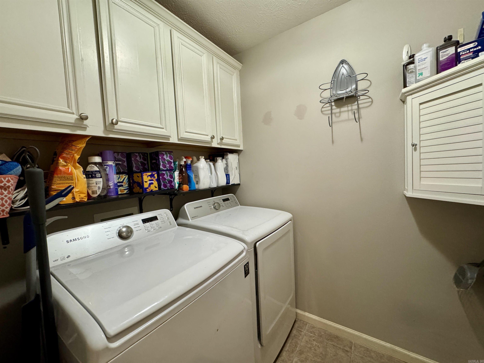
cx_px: 242
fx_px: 196
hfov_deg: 102.1
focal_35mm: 14
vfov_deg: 85.7
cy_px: 182
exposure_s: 1/60
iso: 400
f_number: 2.2
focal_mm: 2.22
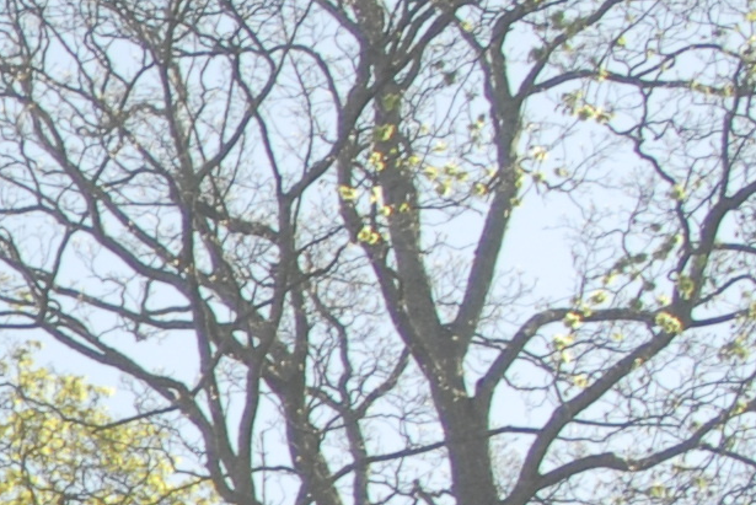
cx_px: -1395
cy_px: 799
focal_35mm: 189
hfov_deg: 9.1
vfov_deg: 7.1
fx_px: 3972
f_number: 5.6
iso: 200
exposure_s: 1/90
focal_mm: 20
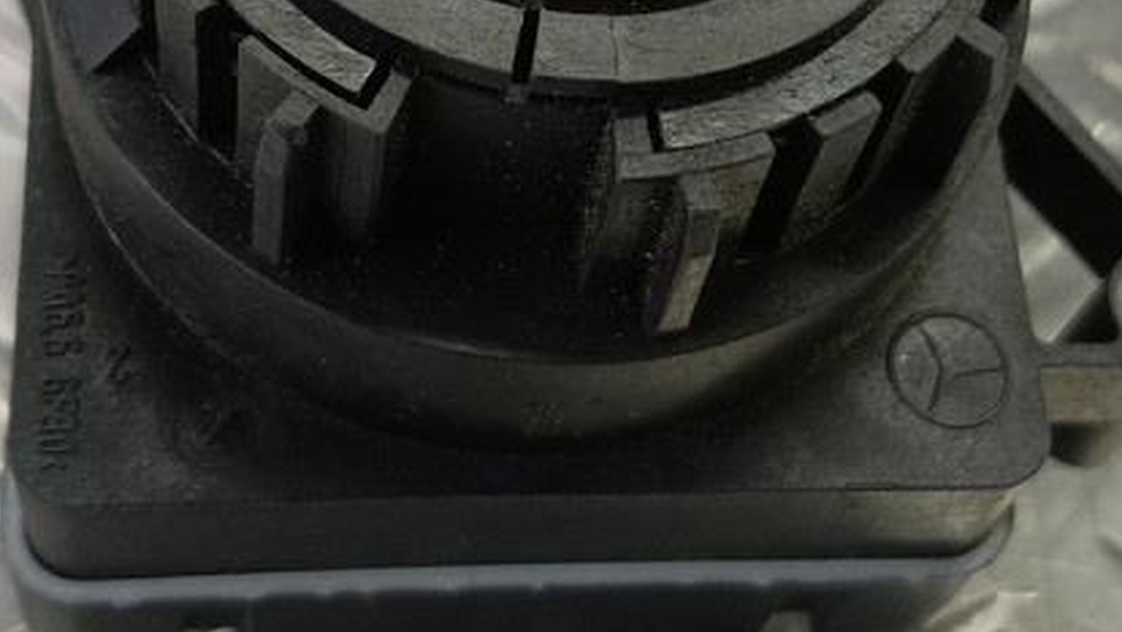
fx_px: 1845
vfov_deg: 19.1
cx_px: 607
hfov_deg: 33.8
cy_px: 76
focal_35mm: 62
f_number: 1.6
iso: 136
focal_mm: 4.11
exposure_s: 1/50
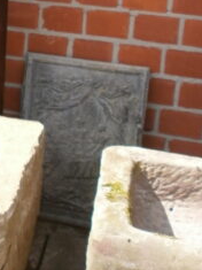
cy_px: 1
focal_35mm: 69
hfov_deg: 20.1
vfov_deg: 26.7
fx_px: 537
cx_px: -34
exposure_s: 1/400
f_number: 2.9
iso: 100
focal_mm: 4.8
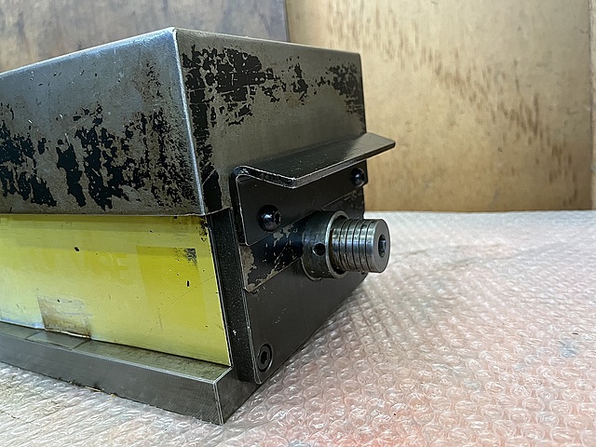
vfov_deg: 53.1
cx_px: 298
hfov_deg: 67.3
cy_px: 224
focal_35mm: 26
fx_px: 448
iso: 250
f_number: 1.6
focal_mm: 5.1
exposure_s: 1/60
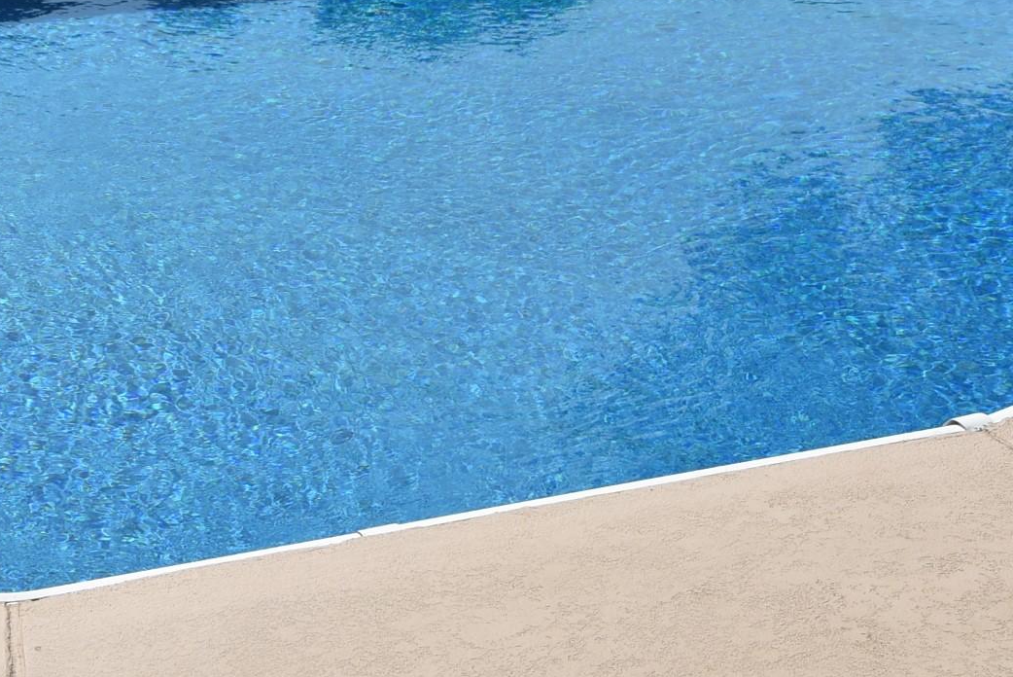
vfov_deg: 18.2
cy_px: -239
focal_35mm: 69
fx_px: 1943
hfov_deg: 28.1
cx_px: 90
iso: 100
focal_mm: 16
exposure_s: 1/250
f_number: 9
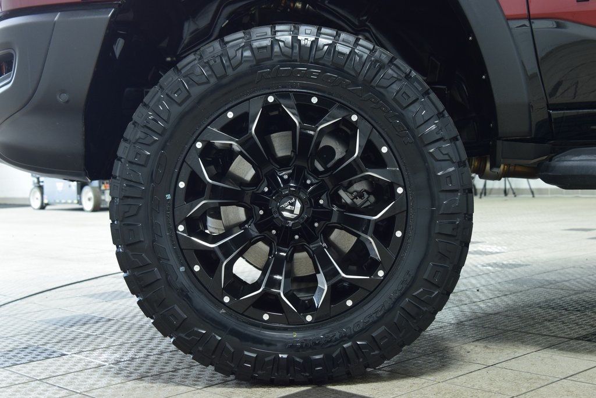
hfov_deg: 36.9
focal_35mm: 54
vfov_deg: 25.1
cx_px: 298
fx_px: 894
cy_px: 199
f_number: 6.3
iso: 1250
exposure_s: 1/15
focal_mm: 36
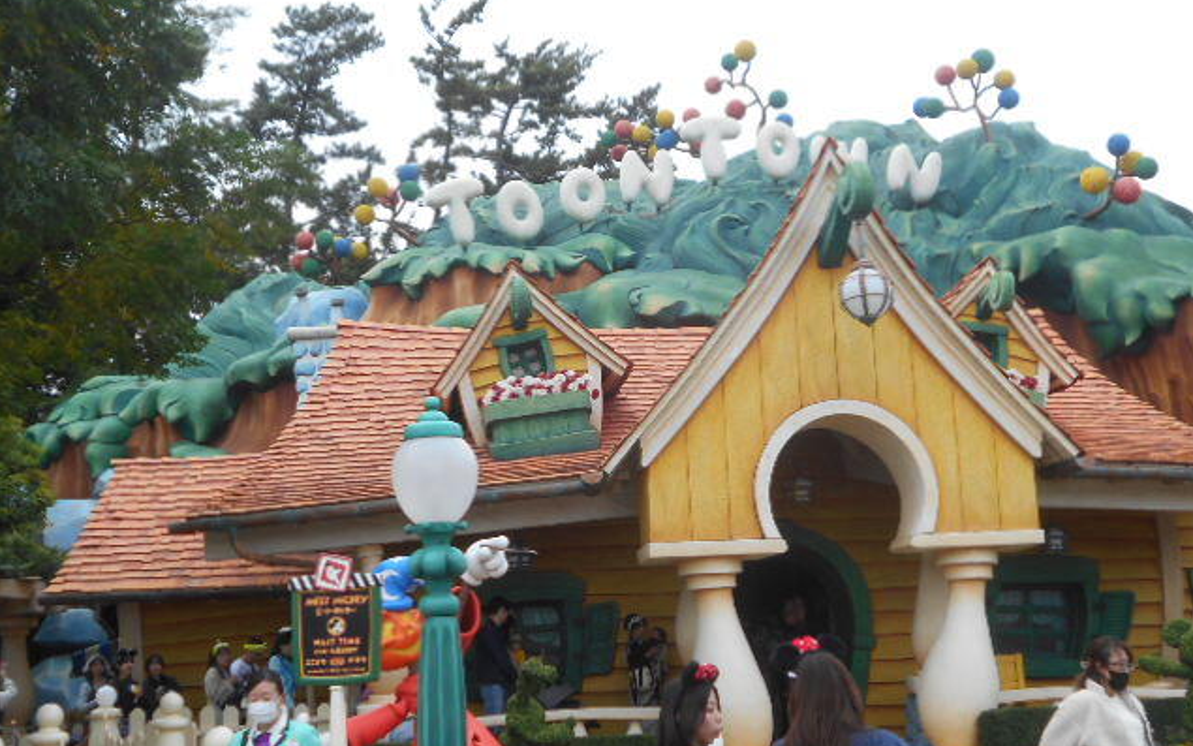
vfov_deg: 27.4
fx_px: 1528
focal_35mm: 47
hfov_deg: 42.6
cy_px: 393
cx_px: 597
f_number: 4.2
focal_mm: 7.7
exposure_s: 1/320
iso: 80
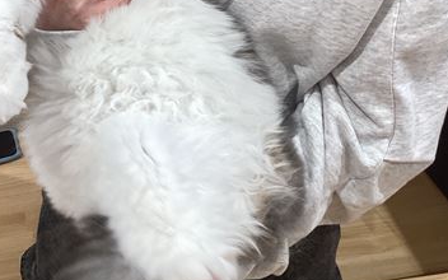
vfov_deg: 22.7
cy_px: 45
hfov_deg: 36.1
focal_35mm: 56
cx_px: 167
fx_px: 684
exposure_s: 1/100
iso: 50
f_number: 2.4
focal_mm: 3.3
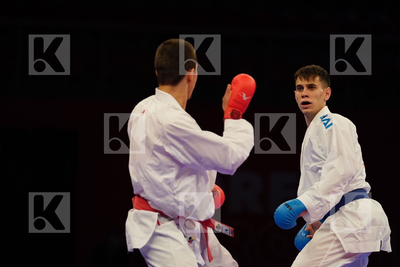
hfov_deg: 8.2
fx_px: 2778
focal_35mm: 250
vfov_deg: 5.5
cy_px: 134
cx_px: 200
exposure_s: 1/1000
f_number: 2.8
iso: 2000
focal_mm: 167
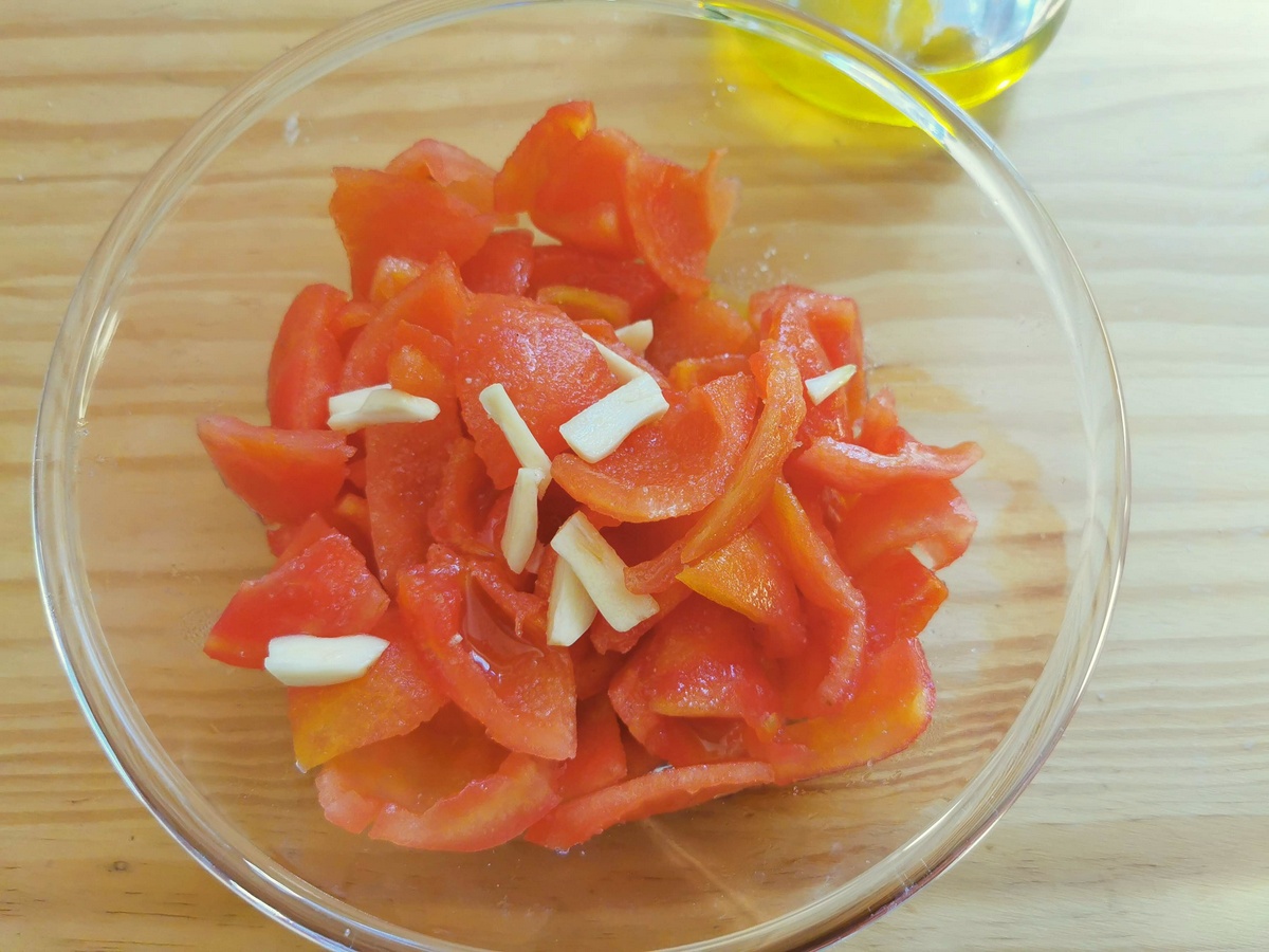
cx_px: 634
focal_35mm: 27
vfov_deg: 51.4
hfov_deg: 65.3
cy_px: 476
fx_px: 990
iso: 50
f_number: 1.6
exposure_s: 1/158
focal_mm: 5.56
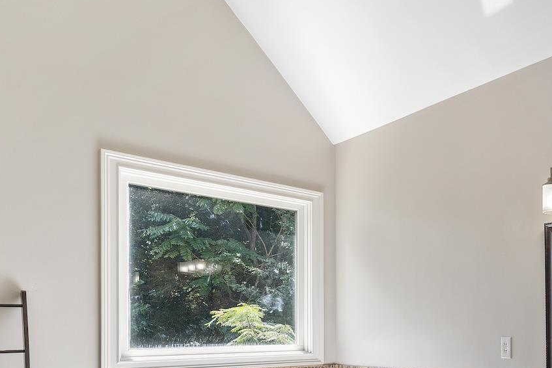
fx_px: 539
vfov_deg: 35.5
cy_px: 331
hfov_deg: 44.5
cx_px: 573
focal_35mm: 35
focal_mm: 14.9
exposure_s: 1/8
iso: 400
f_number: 6.3
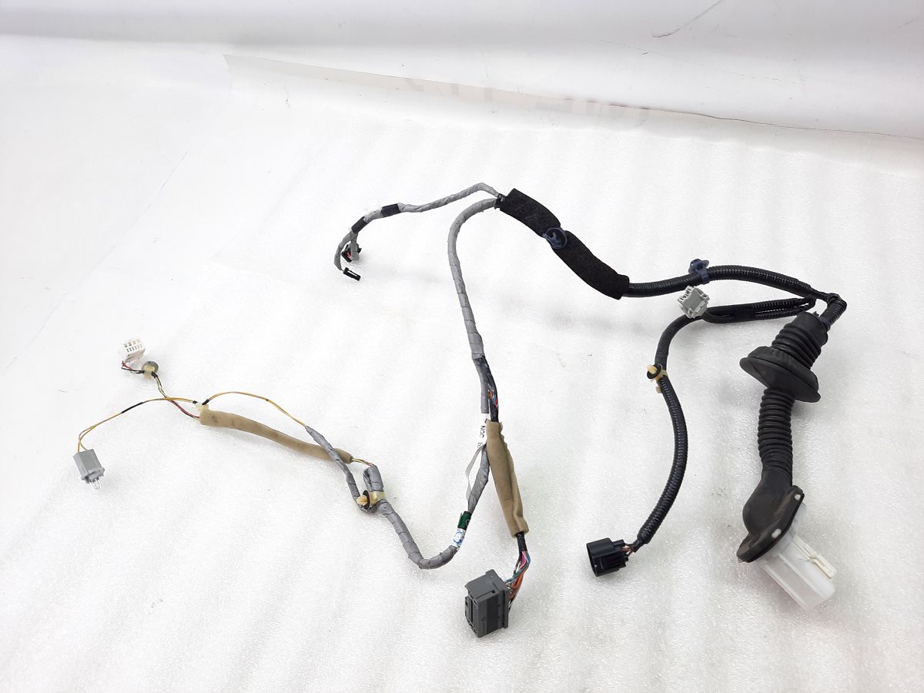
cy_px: 346
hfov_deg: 69.4
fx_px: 667
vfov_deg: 54.9
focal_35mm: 25
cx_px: 462
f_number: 2
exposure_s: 1/50
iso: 64
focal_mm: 4.6
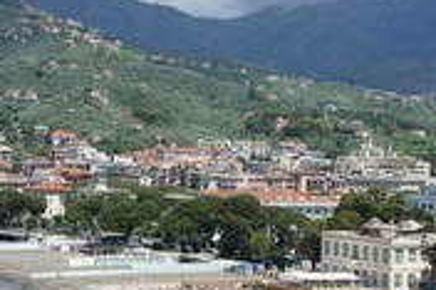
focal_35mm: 129
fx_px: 1565
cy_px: 288
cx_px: 292
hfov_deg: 15.8
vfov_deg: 10.5
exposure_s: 1/250
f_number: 13
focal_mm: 33
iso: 200
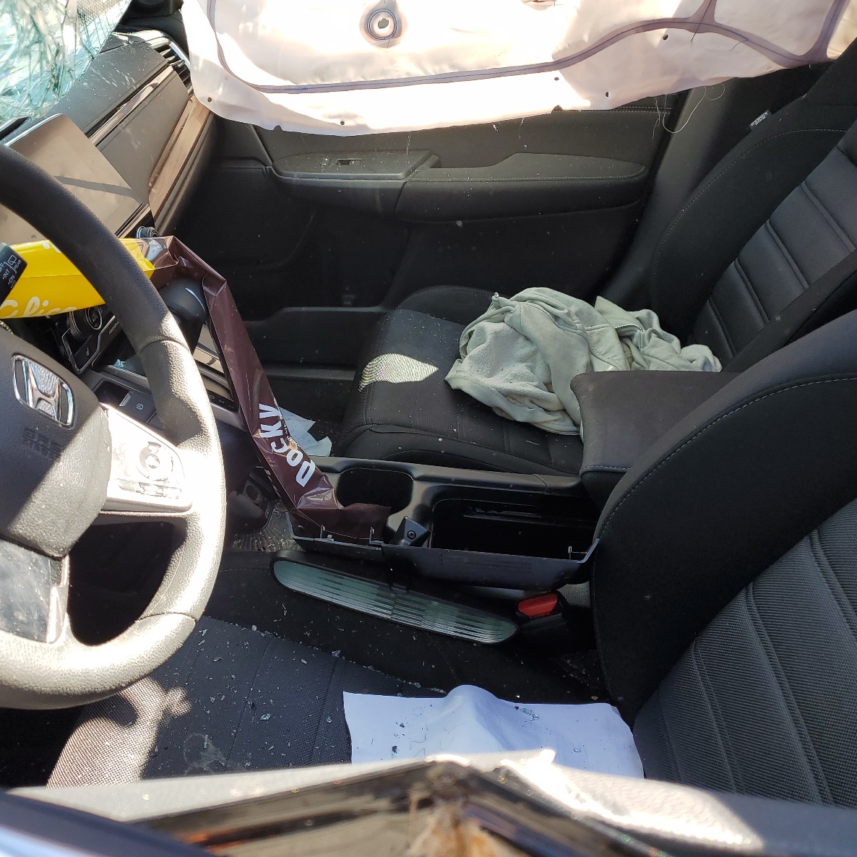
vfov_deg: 52.5
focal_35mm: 31
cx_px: 314
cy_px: 425
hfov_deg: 51.9
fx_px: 868
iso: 50
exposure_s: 1/294
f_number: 1.5
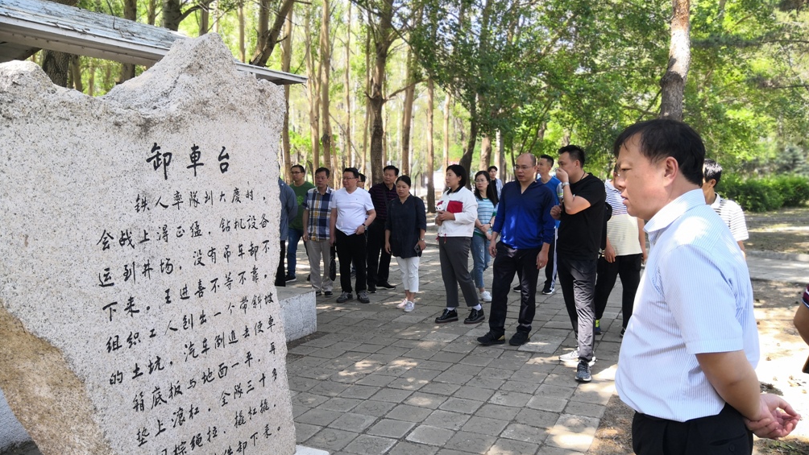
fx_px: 644
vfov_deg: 38.9
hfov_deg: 64.3
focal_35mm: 30
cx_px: 412
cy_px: 219
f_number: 1.8
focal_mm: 3.95
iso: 80
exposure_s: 1/180
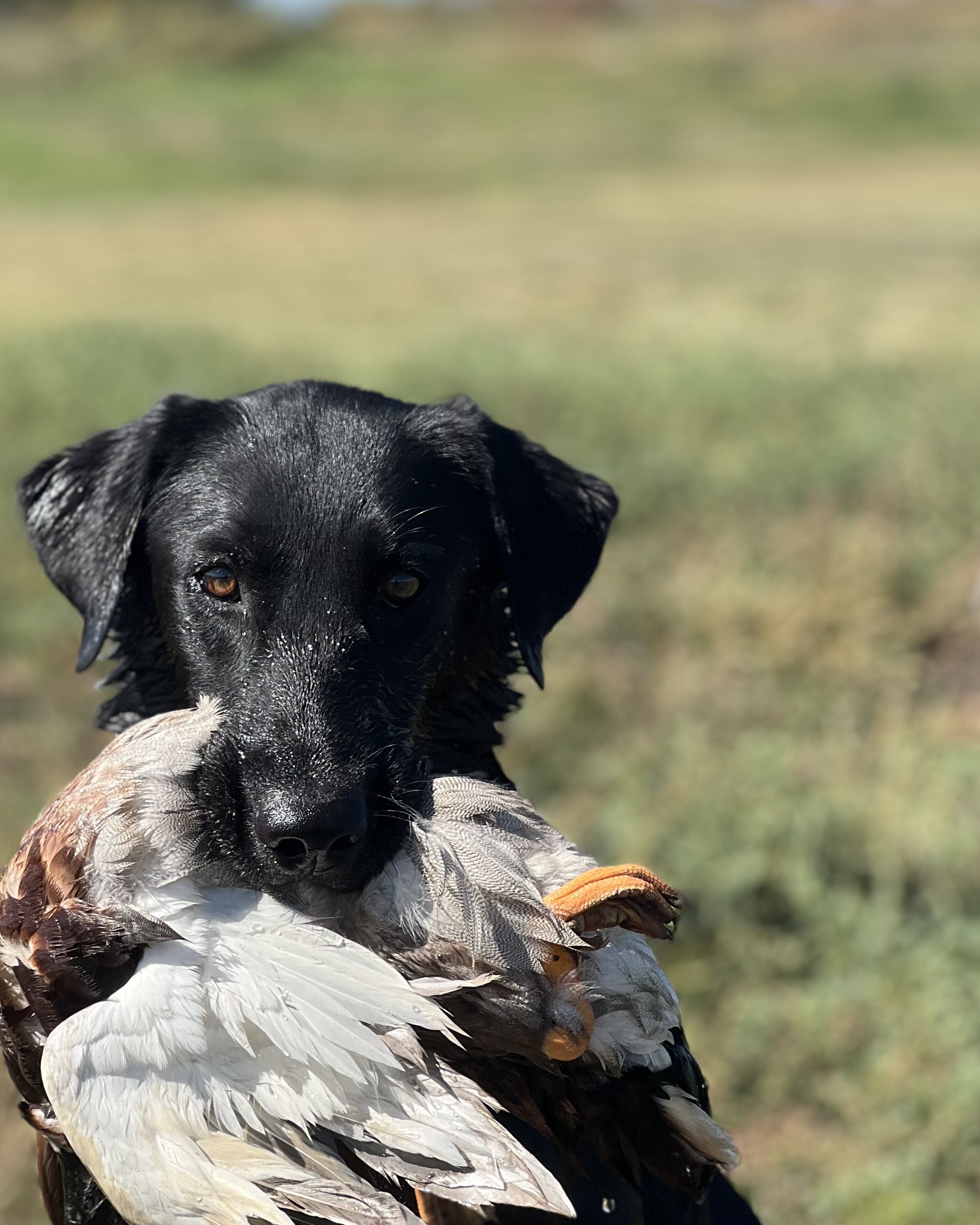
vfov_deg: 16.7
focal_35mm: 115
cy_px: 754
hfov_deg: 13.4
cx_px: 367
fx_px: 4169
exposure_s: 1/595
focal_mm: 9
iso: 32
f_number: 2.8
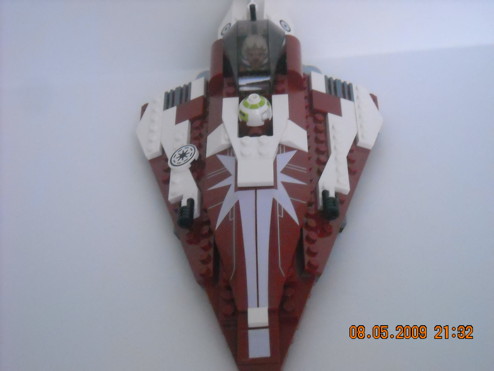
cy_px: 186
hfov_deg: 25.7
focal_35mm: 76
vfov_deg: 19.4
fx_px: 1085
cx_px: 247
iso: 800
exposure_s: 1/100
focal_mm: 12.3
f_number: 3.9
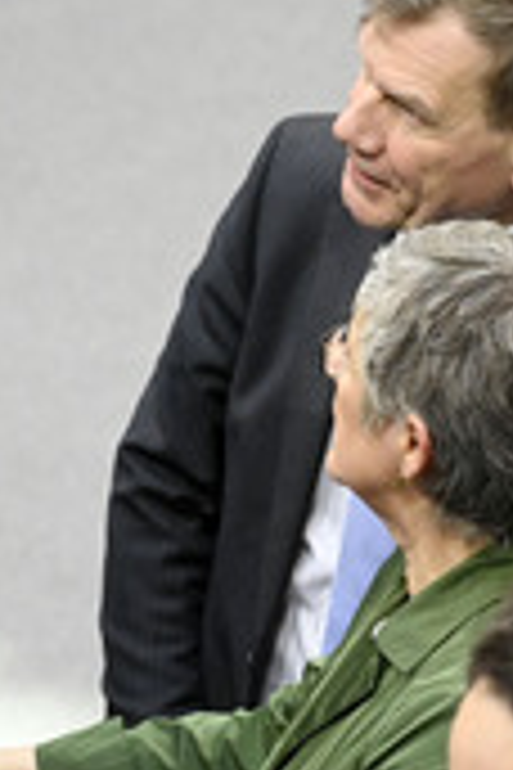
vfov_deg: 3.7
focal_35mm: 553
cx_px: 277
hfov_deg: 2.5
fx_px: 11819
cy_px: 297
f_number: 5.6
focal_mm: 210
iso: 10000
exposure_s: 1/400
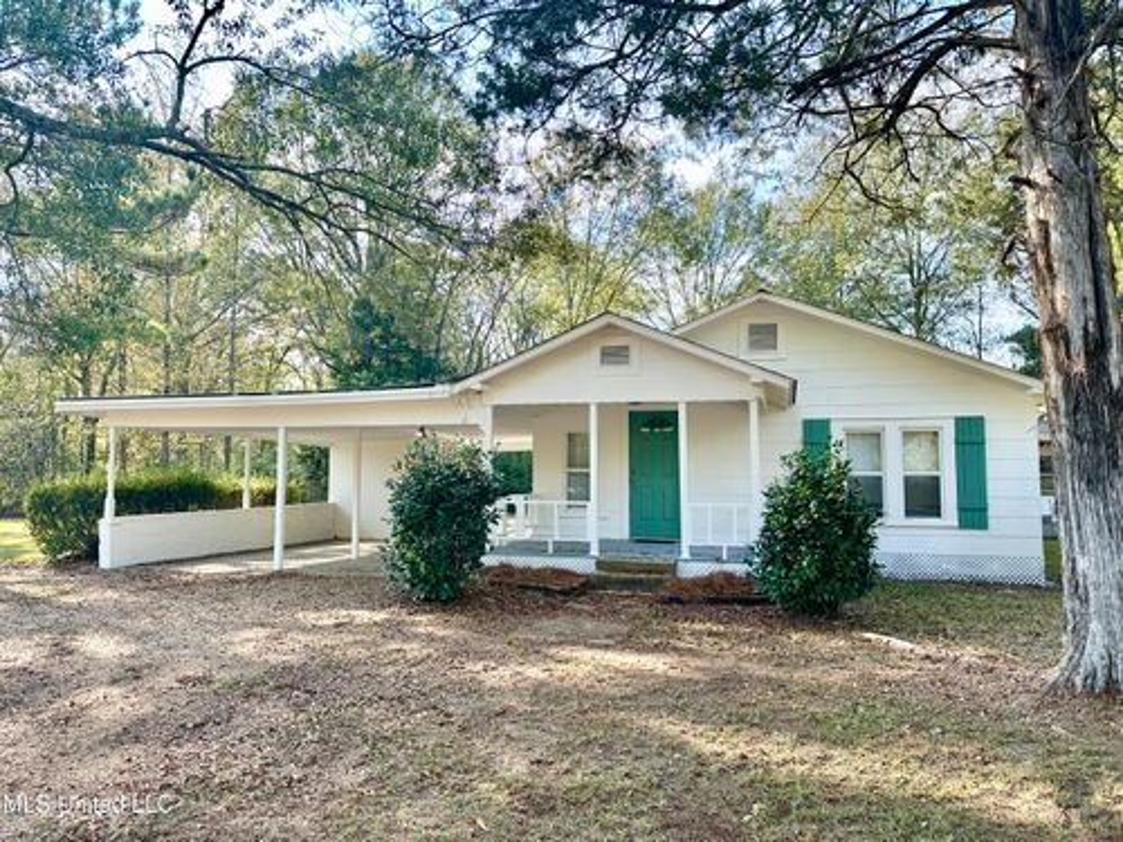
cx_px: 562
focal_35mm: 24
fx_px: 779
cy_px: 421
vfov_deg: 56.8
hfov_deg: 71.6
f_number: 1.78
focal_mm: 6.86
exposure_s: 1/894
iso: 80
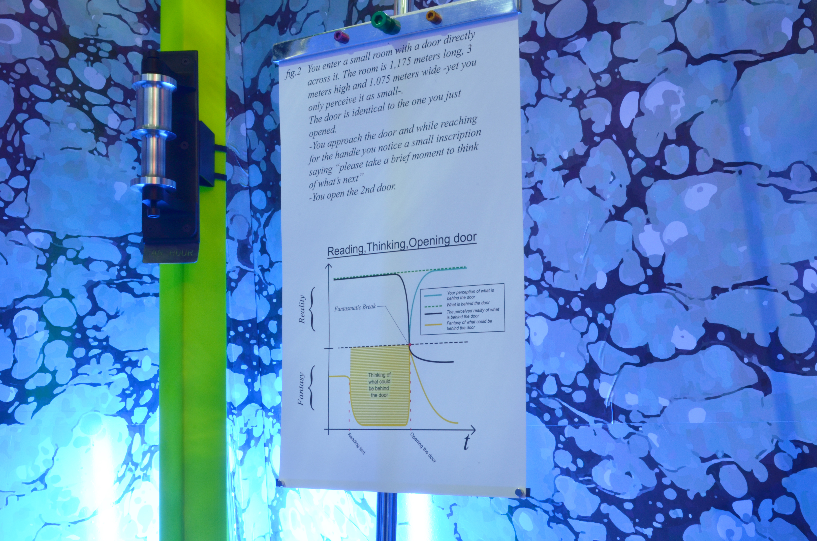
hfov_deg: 41.2
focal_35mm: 48
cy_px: 270
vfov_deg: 28.0
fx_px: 1087
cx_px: 408
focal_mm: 32
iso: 250
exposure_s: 2.5
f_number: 22
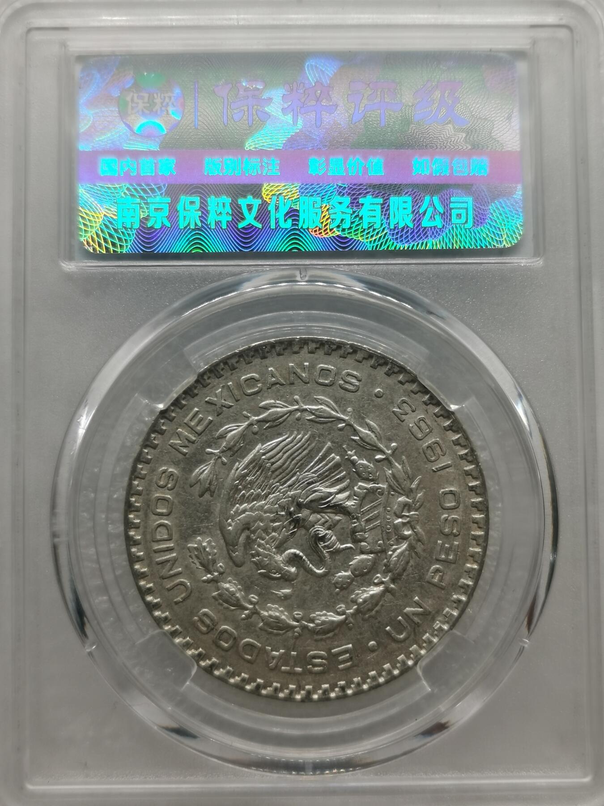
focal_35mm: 54
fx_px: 1256
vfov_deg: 35.5
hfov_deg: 27.0
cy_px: 403
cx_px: 302
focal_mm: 5.56
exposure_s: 1/135
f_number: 1.6
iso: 50
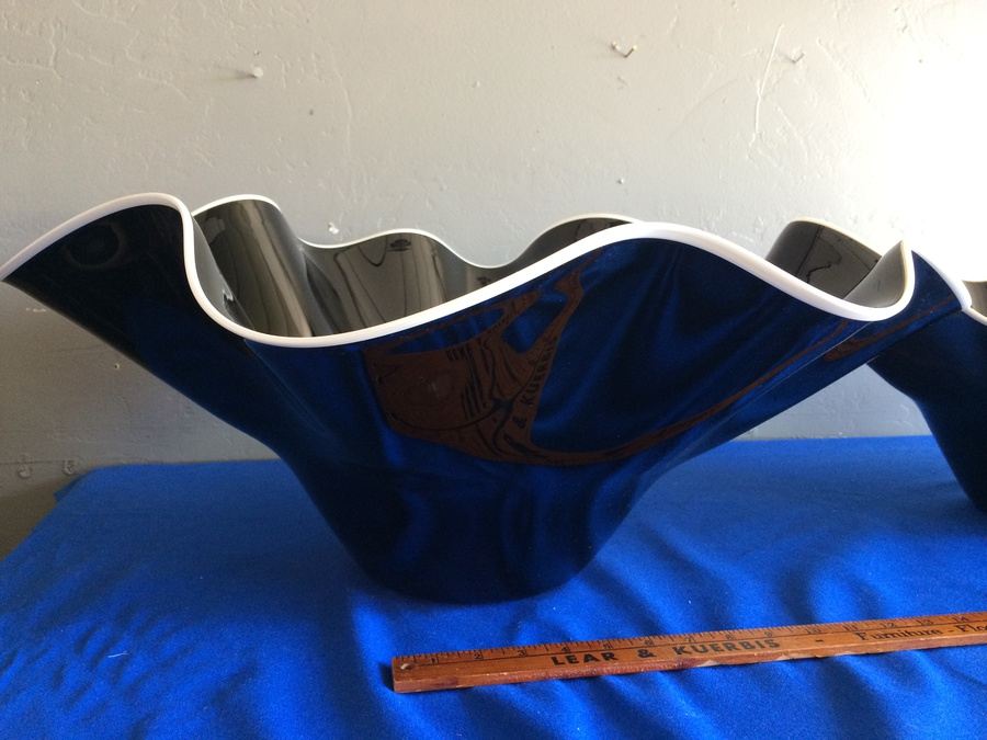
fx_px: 855
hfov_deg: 60.0
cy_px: 370
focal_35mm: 30
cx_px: 494
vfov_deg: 46.8
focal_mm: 4.12
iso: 160
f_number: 2.2
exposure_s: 1/30
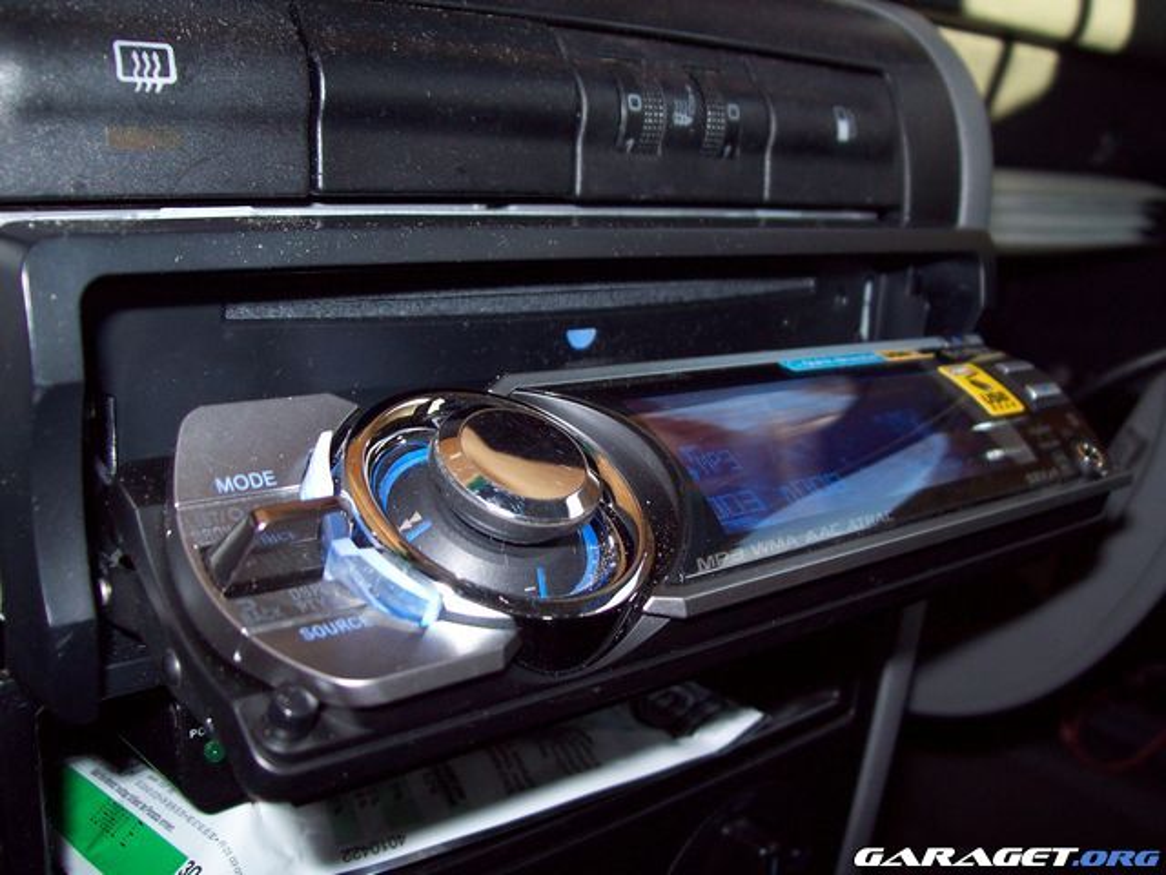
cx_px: 583
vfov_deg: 39.7
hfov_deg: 51.4
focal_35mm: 36
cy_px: 438
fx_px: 1213
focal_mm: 6
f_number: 2.7
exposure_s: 1/64
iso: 80
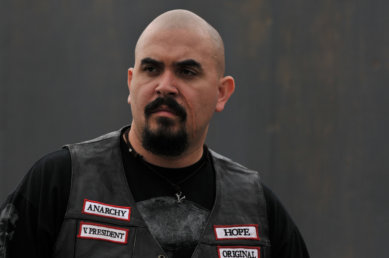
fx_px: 1878
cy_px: 129
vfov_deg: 7.9
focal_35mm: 174
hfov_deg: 11.8
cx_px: 194
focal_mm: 116
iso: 200
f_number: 5.6
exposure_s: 1/1000
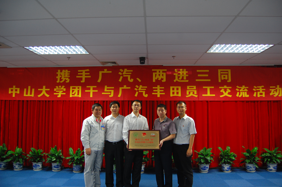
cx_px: 141
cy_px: 94
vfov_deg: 47.8
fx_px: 211
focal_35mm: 27
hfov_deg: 67.4
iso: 400
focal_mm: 18
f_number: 3.5
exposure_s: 1/20
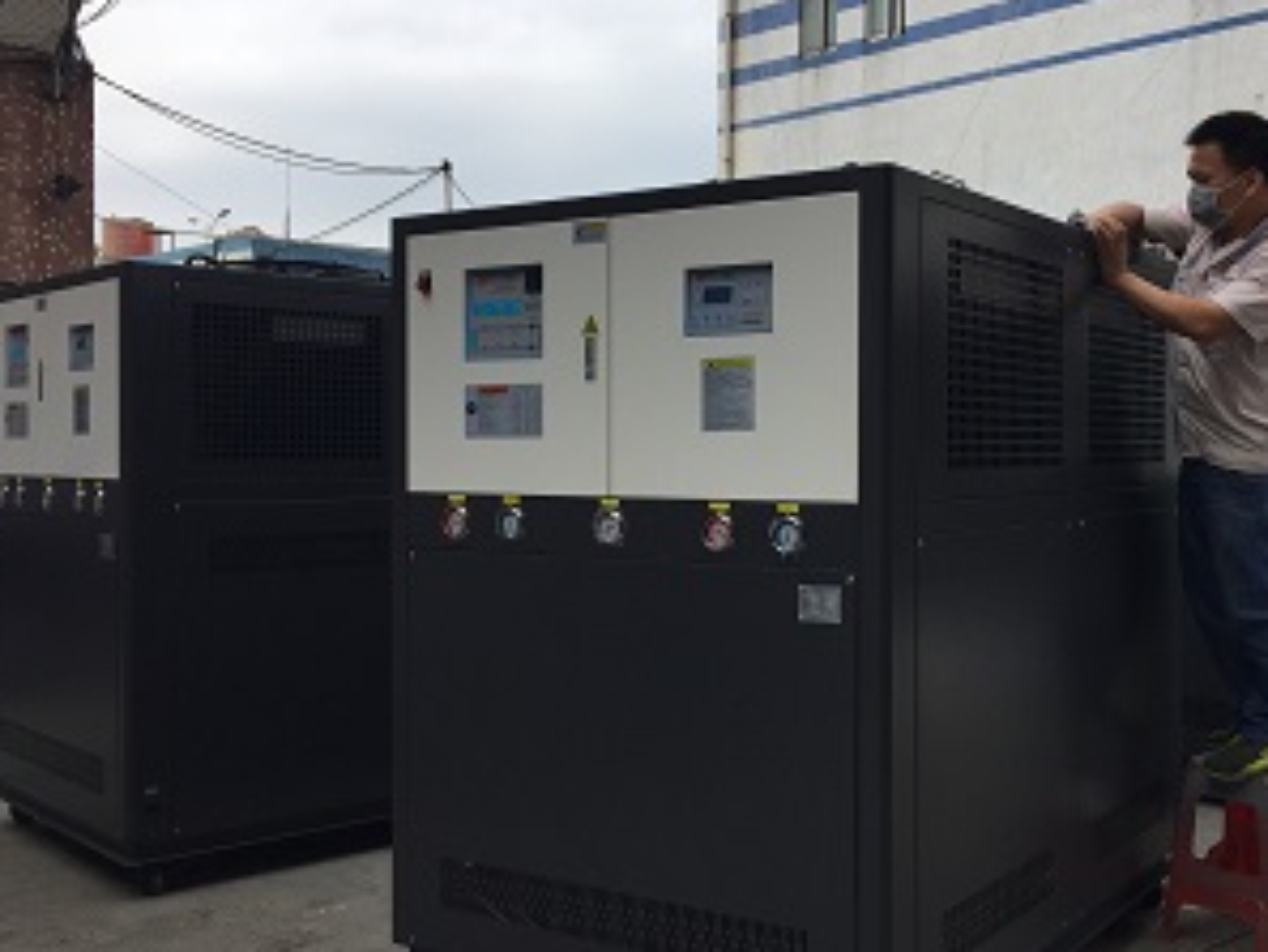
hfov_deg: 47.6
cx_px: 760
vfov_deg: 36.8
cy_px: 478
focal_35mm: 39
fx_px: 1429
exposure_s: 1/1647
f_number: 2.2
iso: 32
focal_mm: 4.15
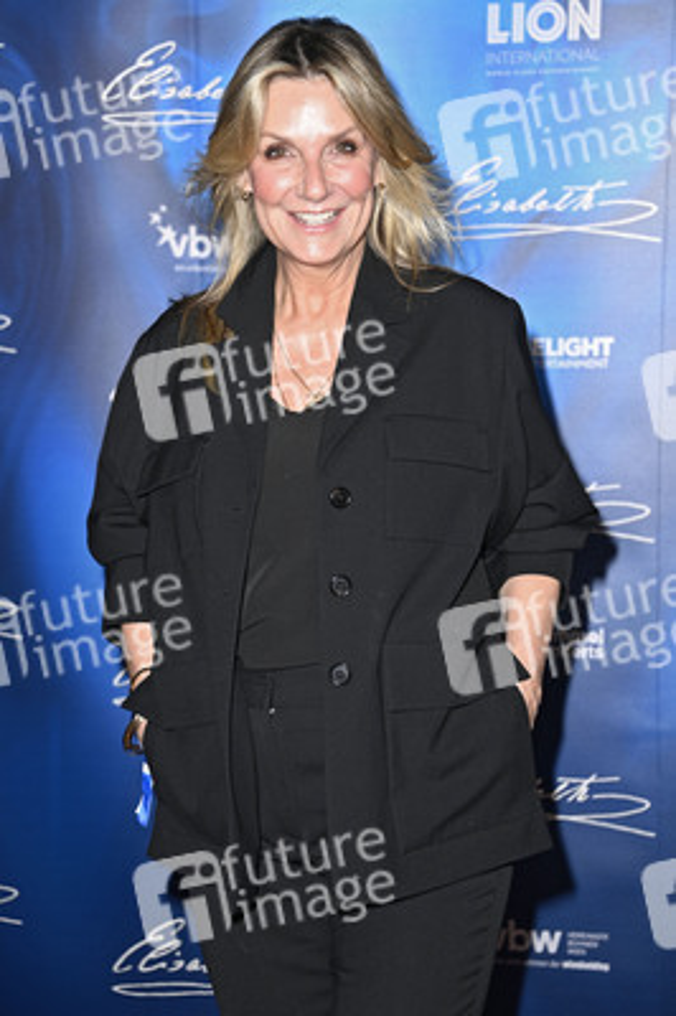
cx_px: 338
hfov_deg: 15.2
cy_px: 508
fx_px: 2539
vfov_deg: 22.6
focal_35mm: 90
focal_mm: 90
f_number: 5.6
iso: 500
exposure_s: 1/250
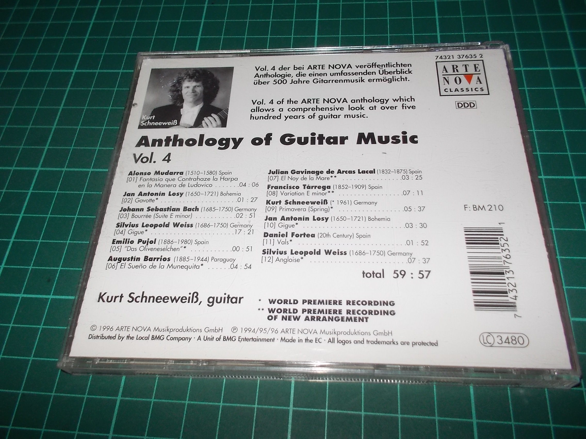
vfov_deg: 48.2
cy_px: 220
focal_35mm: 29
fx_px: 491
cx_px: 293
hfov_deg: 61.7
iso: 200
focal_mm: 4.1
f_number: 3.3
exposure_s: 1/30
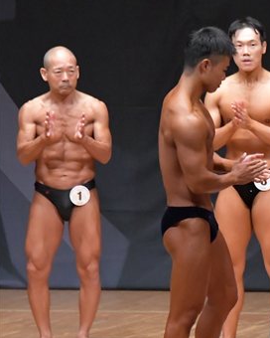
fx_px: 4805
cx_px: 382
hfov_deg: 3.2
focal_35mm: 481
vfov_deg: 4.0
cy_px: 249
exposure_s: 1/400
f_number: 5.6
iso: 8000
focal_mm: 150
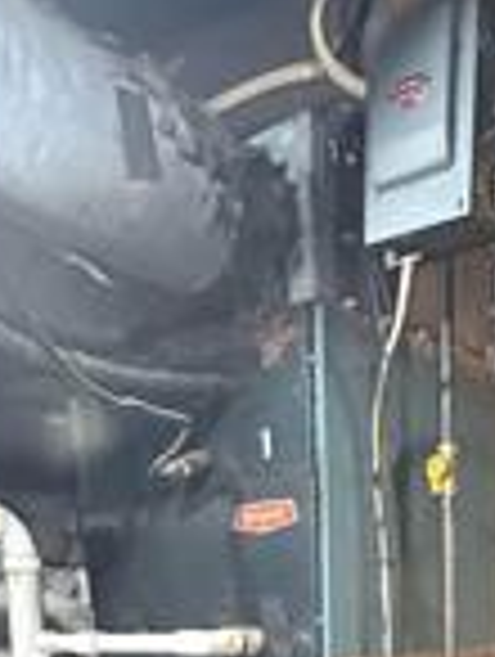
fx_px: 875
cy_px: 850
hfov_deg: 31.5
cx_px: 310
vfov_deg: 31.7
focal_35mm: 46
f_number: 2.2
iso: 1000
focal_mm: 2.22
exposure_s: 1/40
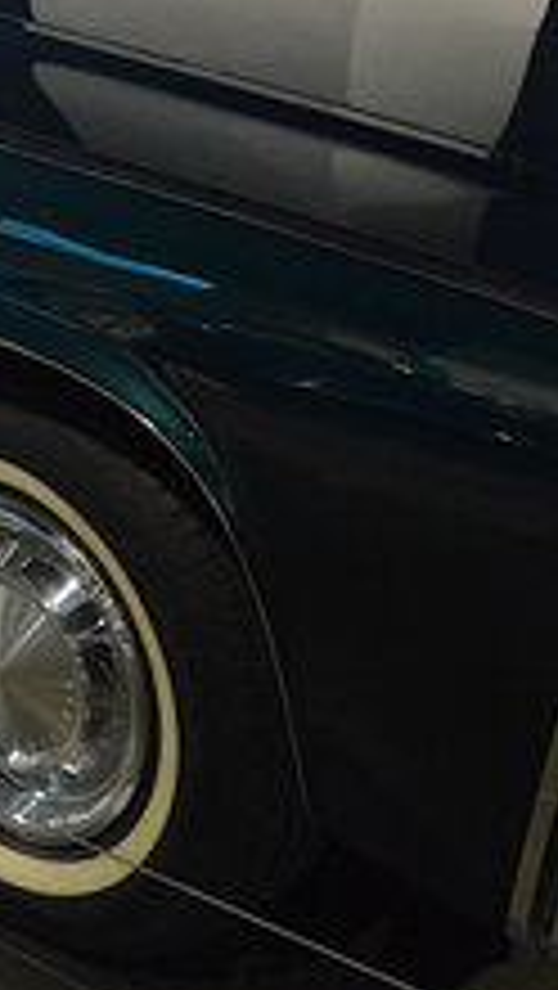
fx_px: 1800
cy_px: 146
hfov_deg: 17.2
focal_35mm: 69
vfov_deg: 29.8
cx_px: -14
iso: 1400
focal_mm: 15
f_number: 5
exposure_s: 1/30
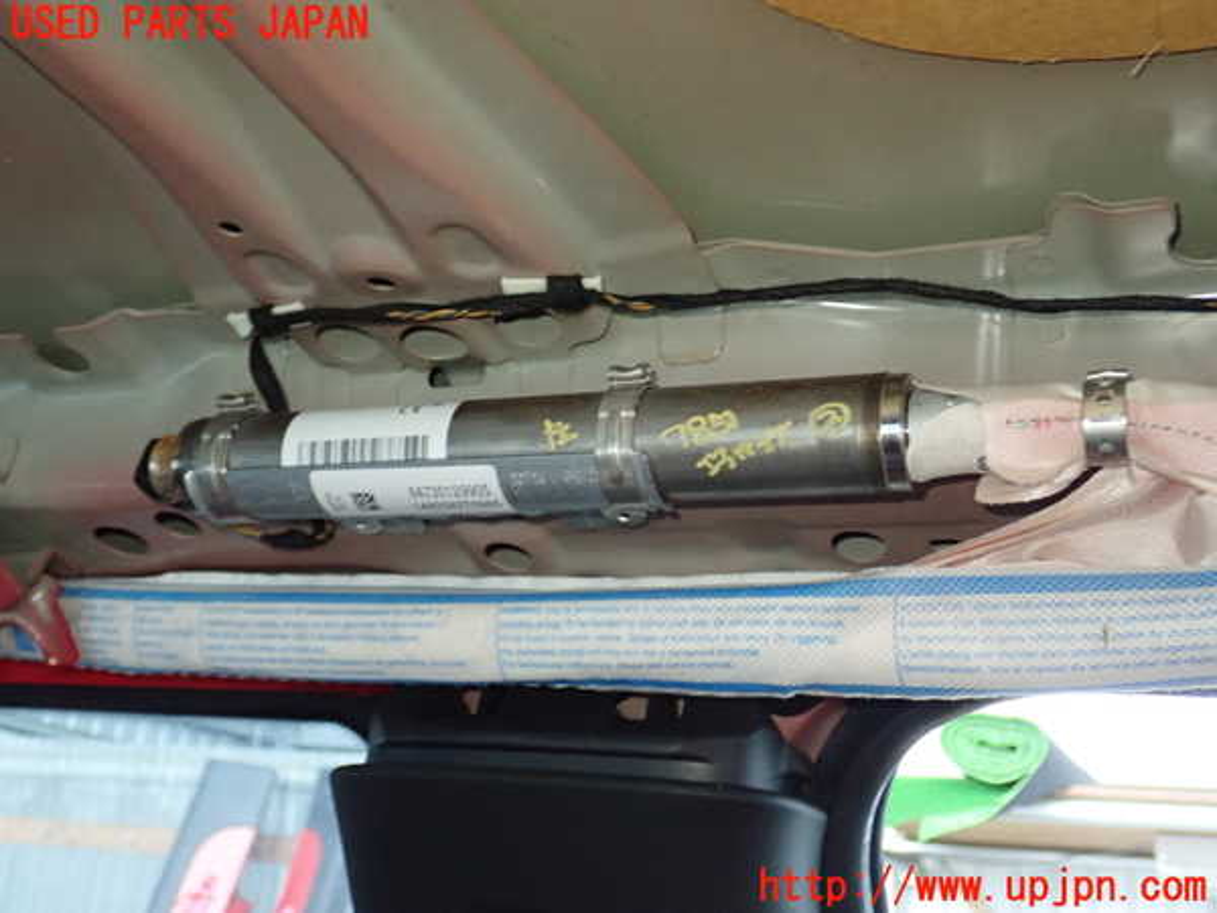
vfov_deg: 36.0
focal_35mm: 40
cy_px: 456
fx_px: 1406
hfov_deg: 46.8
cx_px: 608
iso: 800
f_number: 2.8
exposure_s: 1/25
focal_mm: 7.34
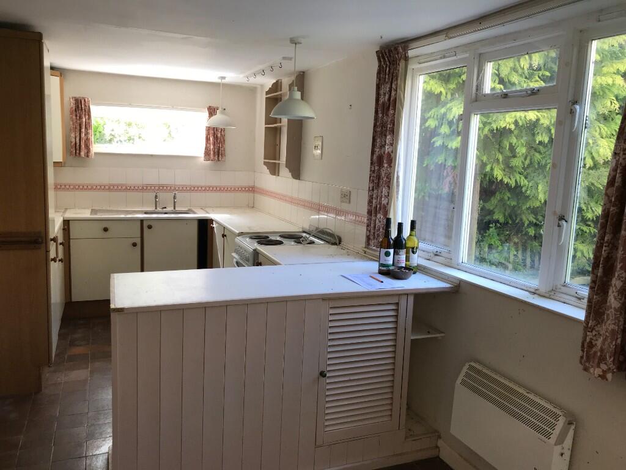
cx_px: 313
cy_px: 235
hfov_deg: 63.4
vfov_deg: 49.7
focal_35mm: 28
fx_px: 506
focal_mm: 3.99
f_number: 1.8
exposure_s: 1/50
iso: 25
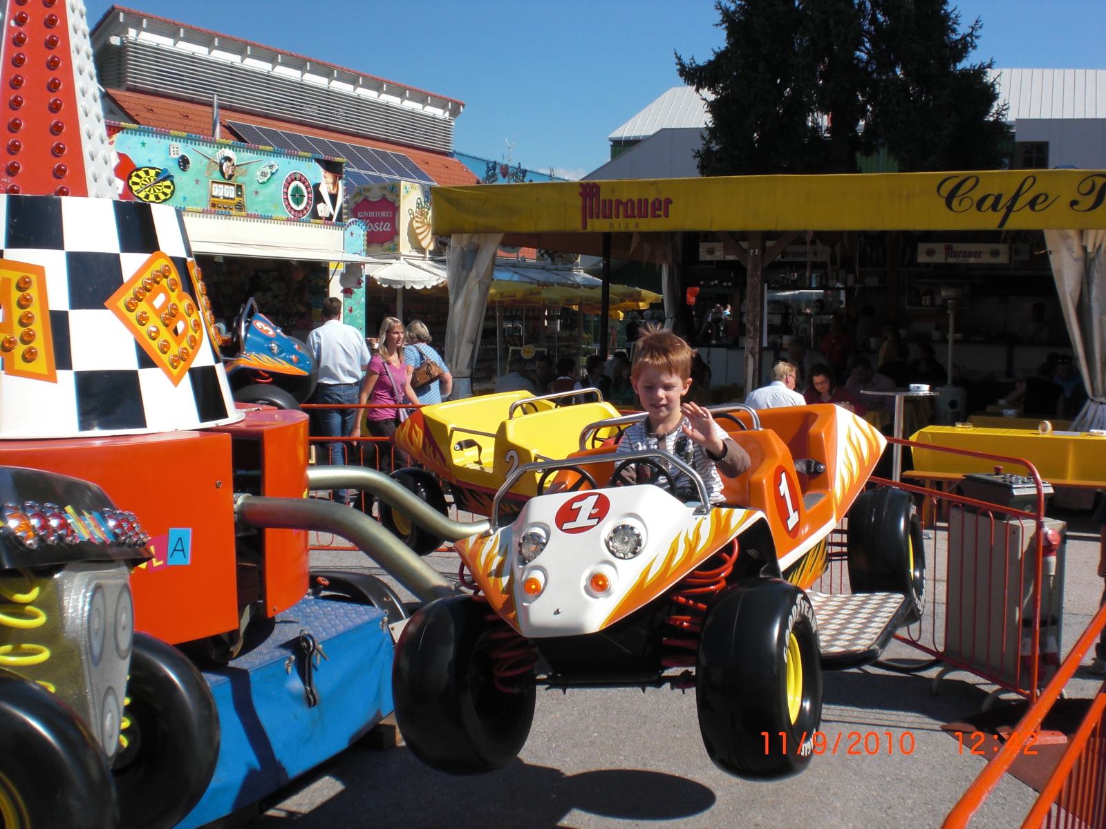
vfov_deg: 37.7
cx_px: 553
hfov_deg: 49.0
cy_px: 414
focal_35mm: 38
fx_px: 1214
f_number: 5.6
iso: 64
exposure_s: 1/500
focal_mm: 6.3
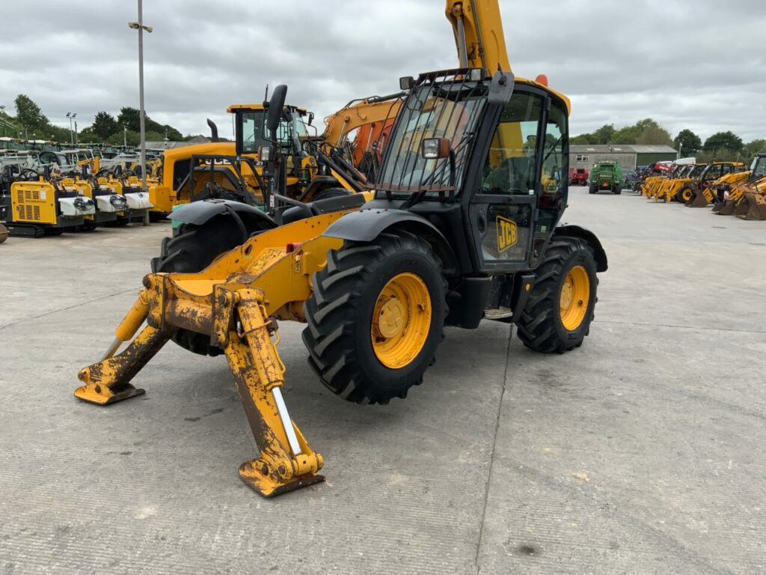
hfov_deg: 61.7
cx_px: 383
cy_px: 288
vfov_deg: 48.2
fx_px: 642
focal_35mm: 29
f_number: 1.8
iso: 16
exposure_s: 1/898
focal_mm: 3
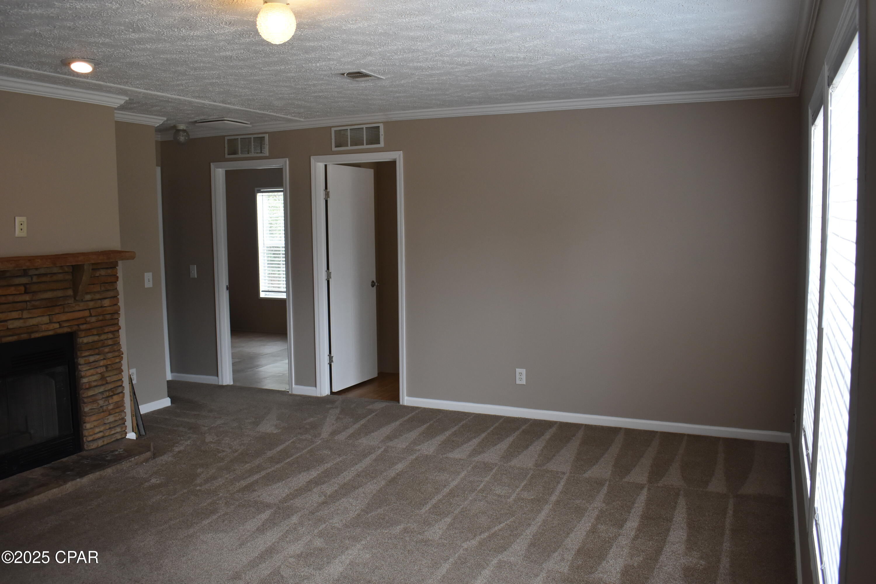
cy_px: 292
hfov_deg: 61.9
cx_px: 438
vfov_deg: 43.6
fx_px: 730
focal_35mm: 30
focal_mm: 20
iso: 800
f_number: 3.5
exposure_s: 1/200
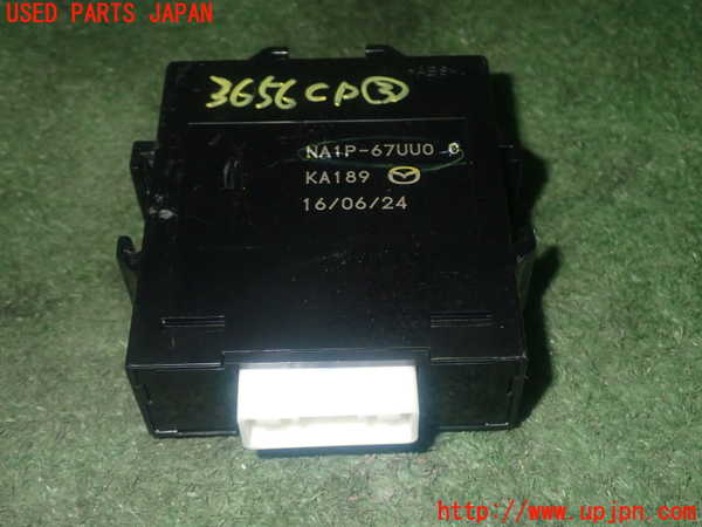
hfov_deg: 38.2
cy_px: 264
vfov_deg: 29.1
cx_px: 351
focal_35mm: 50
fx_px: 1014
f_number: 9
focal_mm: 9.01
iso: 800
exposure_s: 1/50
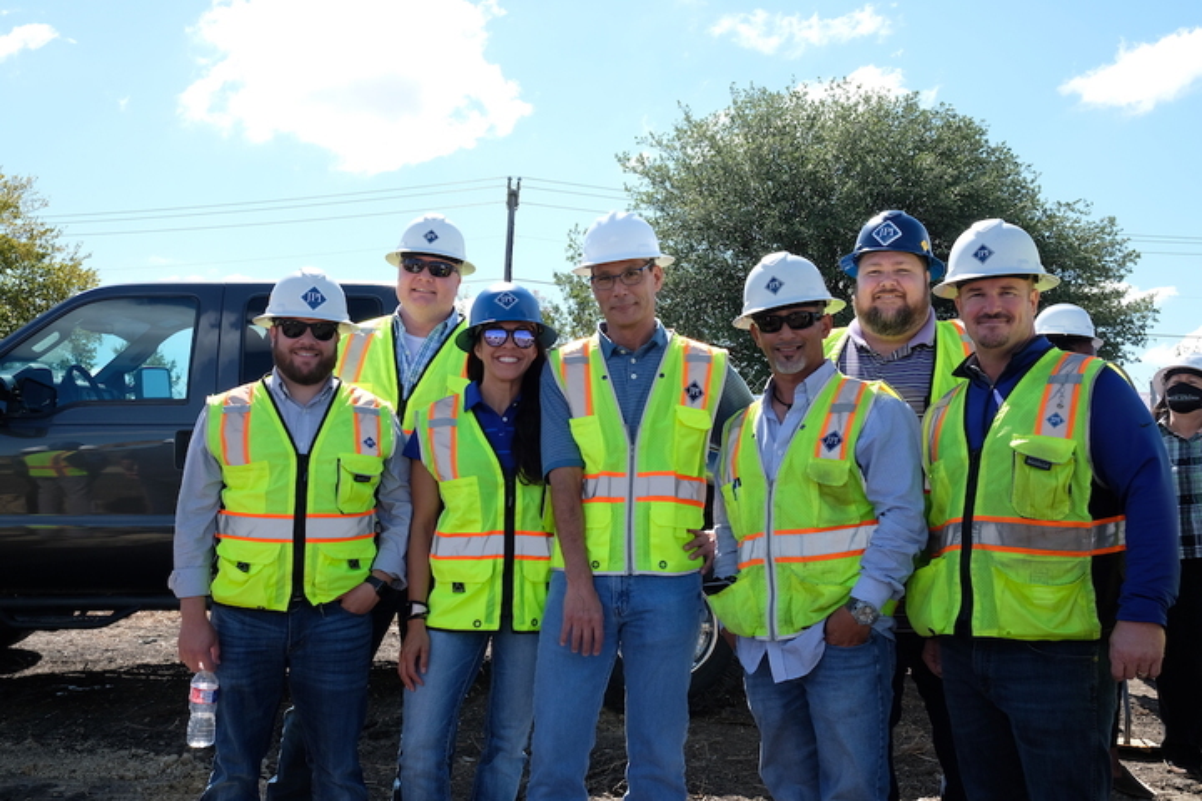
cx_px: 601
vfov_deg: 37.9
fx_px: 1169
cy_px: 400
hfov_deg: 54.4
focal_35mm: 35
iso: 200
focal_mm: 23
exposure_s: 1/105
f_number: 11
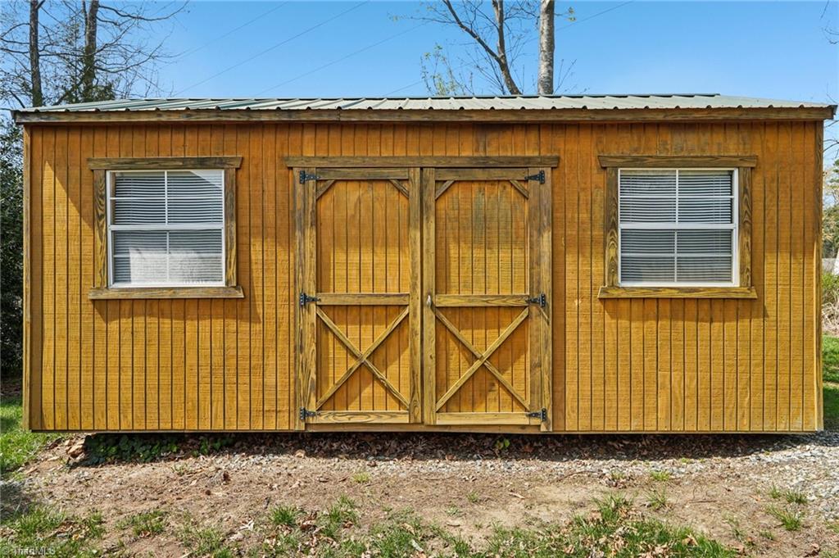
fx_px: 559
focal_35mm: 24
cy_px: 279
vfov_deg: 53.1
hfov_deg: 73.8
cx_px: 420
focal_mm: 16
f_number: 8
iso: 100
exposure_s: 1/60
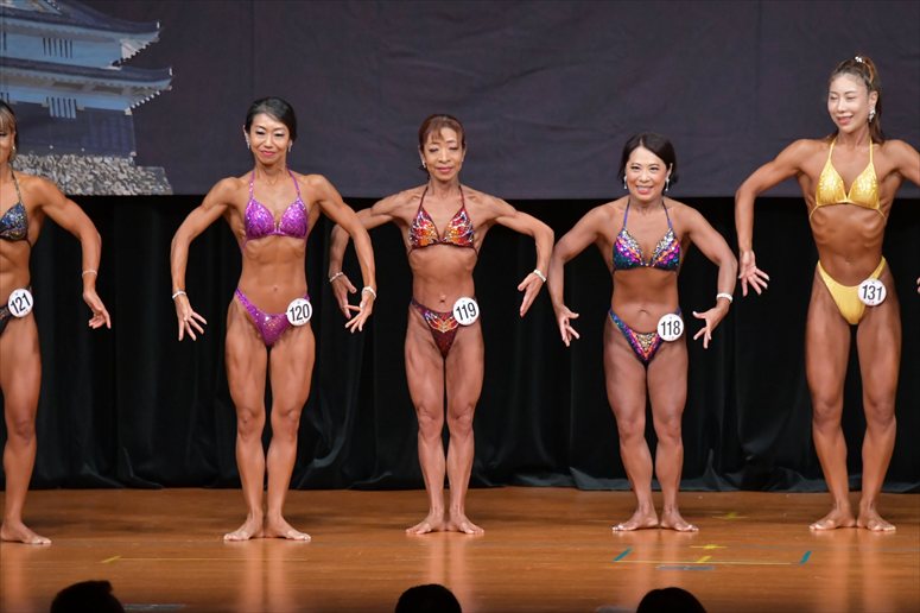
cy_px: 306
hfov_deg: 7.6
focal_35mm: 270
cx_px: 460
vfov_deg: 5.1
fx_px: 6897
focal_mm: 180
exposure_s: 1/400
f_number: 5.6
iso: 5000
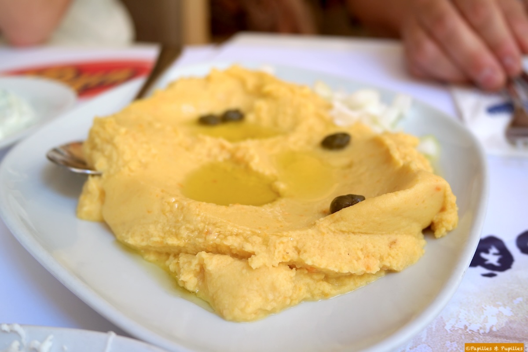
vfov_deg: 36.9
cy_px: 176
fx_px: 528
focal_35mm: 36
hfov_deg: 53.1
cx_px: 264
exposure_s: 1/100
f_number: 4
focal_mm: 24
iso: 100
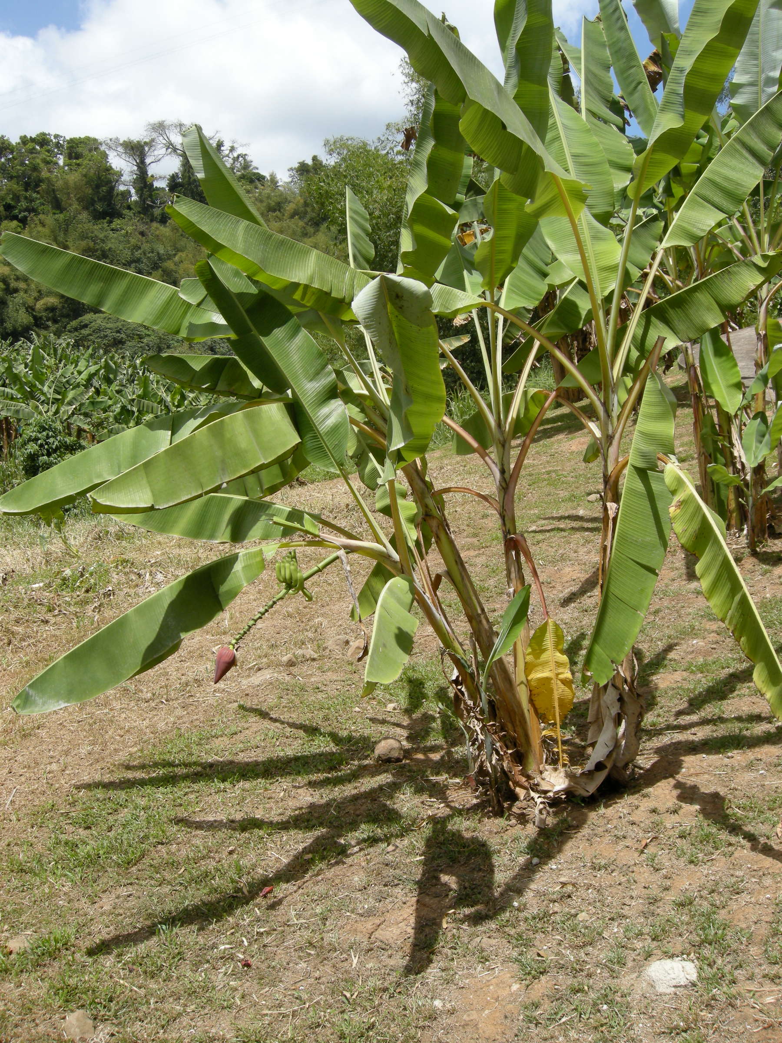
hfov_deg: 40.7
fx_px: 1054
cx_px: 391
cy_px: 522
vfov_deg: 52.6
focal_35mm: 35
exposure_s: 1/251
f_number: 5.4
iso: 64
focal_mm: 7.5
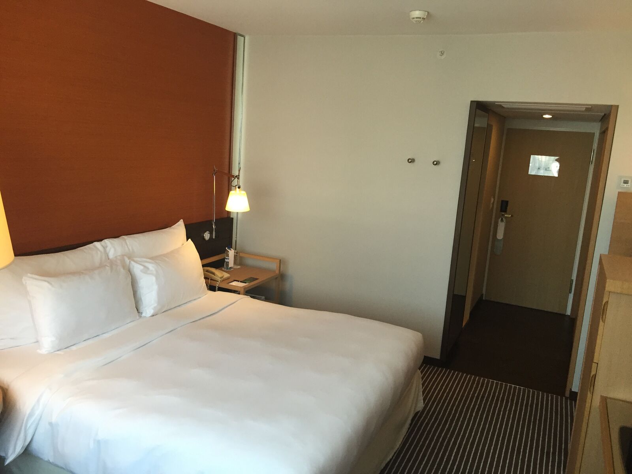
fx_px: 529
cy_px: 237
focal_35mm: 29
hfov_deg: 61.7
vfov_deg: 48.2
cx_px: 316
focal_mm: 4.15
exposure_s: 1/33
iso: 64
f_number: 2.2
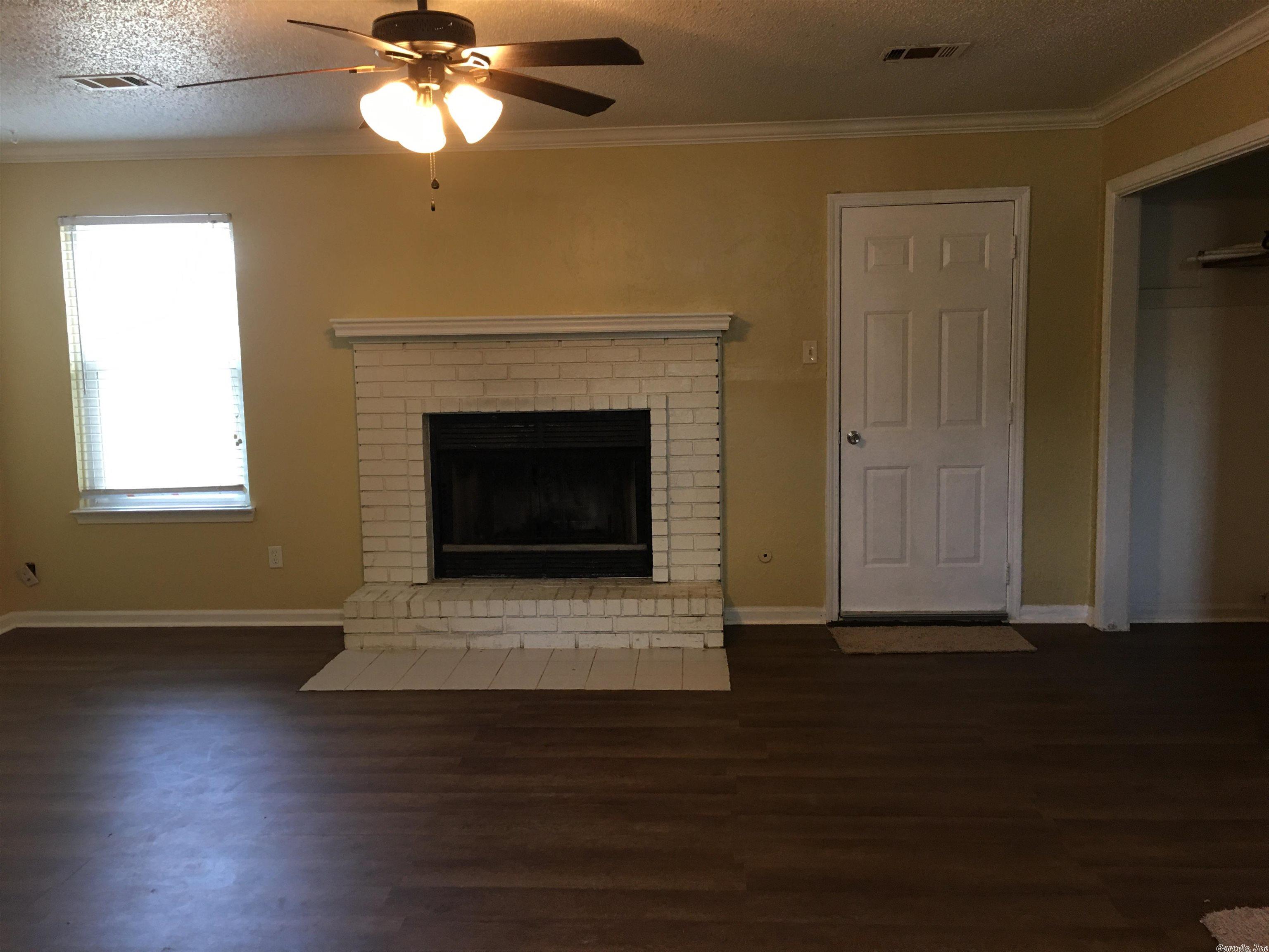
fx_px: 1063
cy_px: 476
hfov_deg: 61.7
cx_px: 634
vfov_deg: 48.2
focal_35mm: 29
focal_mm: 4.15
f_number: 2.2
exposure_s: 1/15
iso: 50
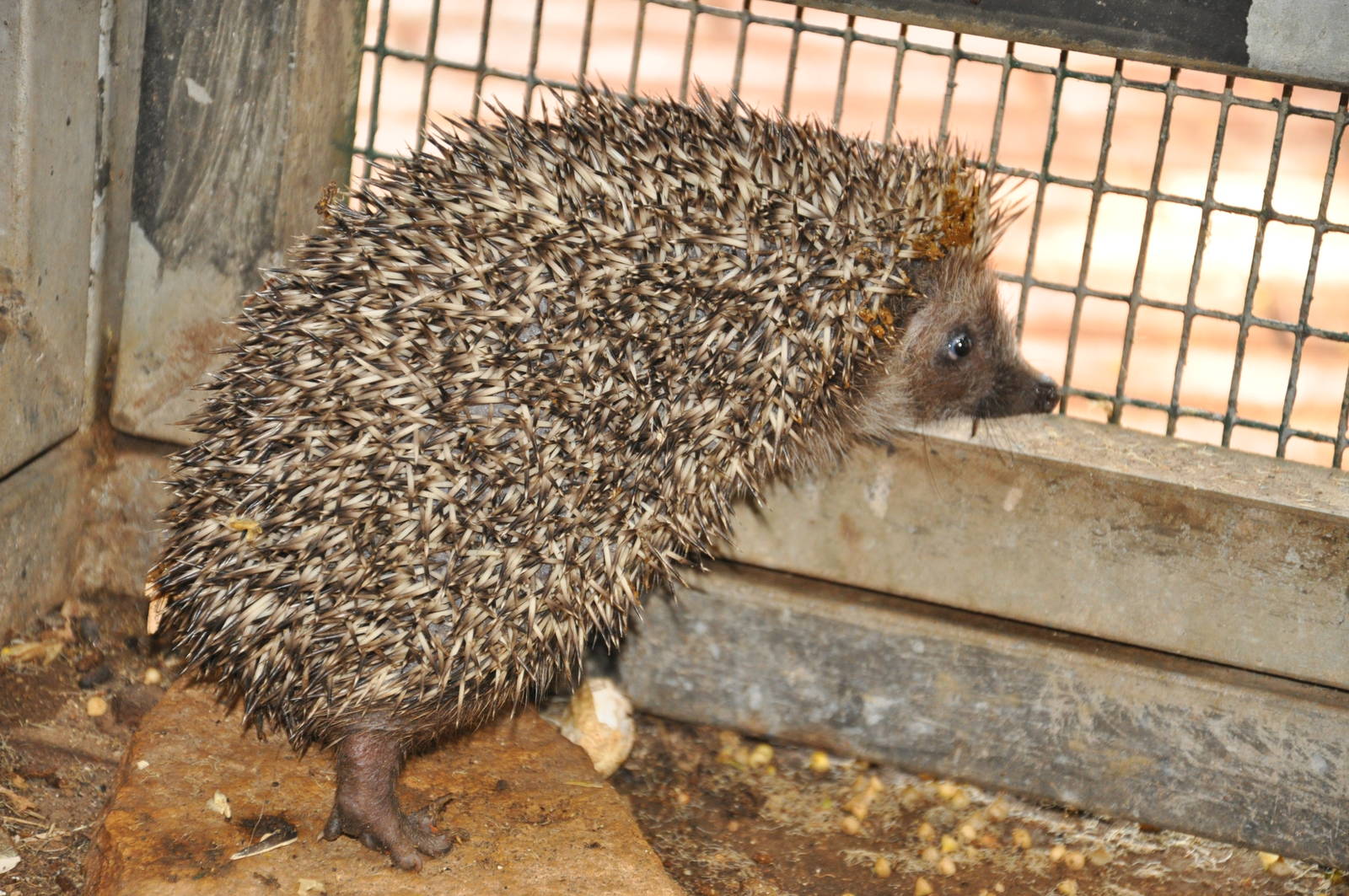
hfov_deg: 13.1
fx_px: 5895
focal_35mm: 158
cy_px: 448
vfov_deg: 8.7
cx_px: 674
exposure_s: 1/60
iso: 800
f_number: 5.6
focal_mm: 105
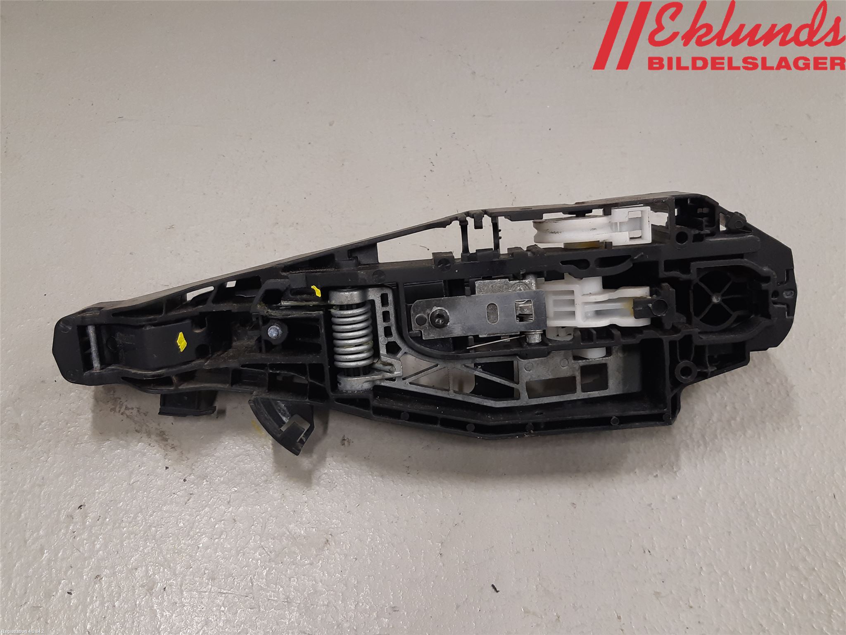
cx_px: 423
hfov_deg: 67.3
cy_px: 318
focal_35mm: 26
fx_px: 635
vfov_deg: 53.1
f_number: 1.7
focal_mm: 3.93
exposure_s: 1/50
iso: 125
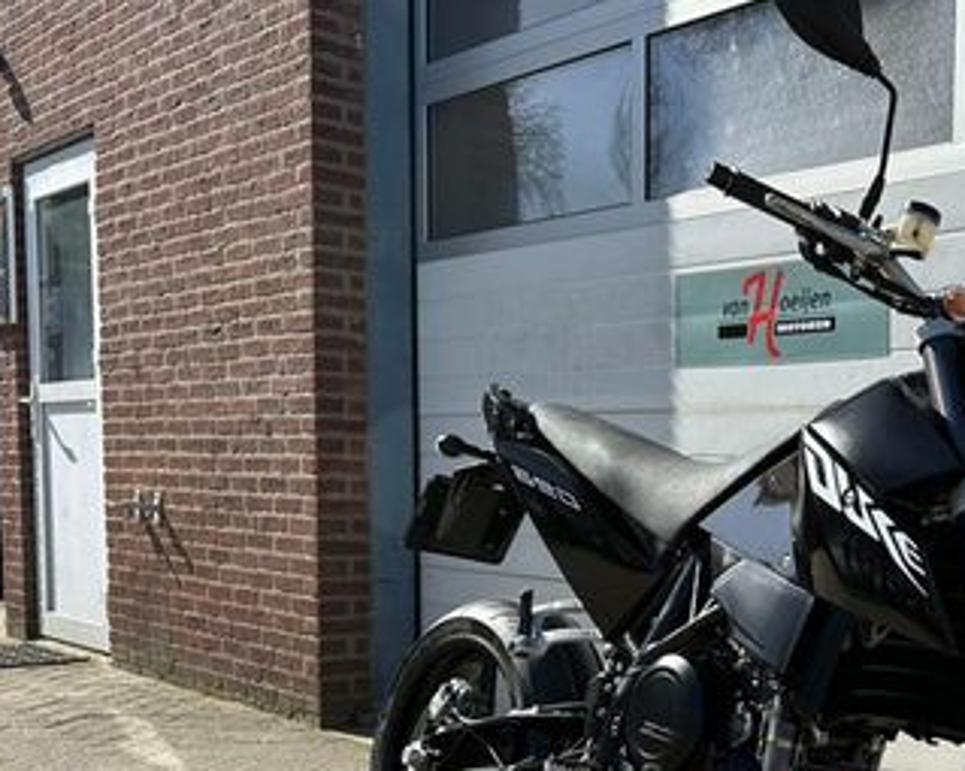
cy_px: 614
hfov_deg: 36.2
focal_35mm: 47
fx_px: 1342
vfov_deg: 31.3
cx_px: 935
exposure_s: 1/3247
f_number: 1.78
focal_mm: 6.86
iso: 80
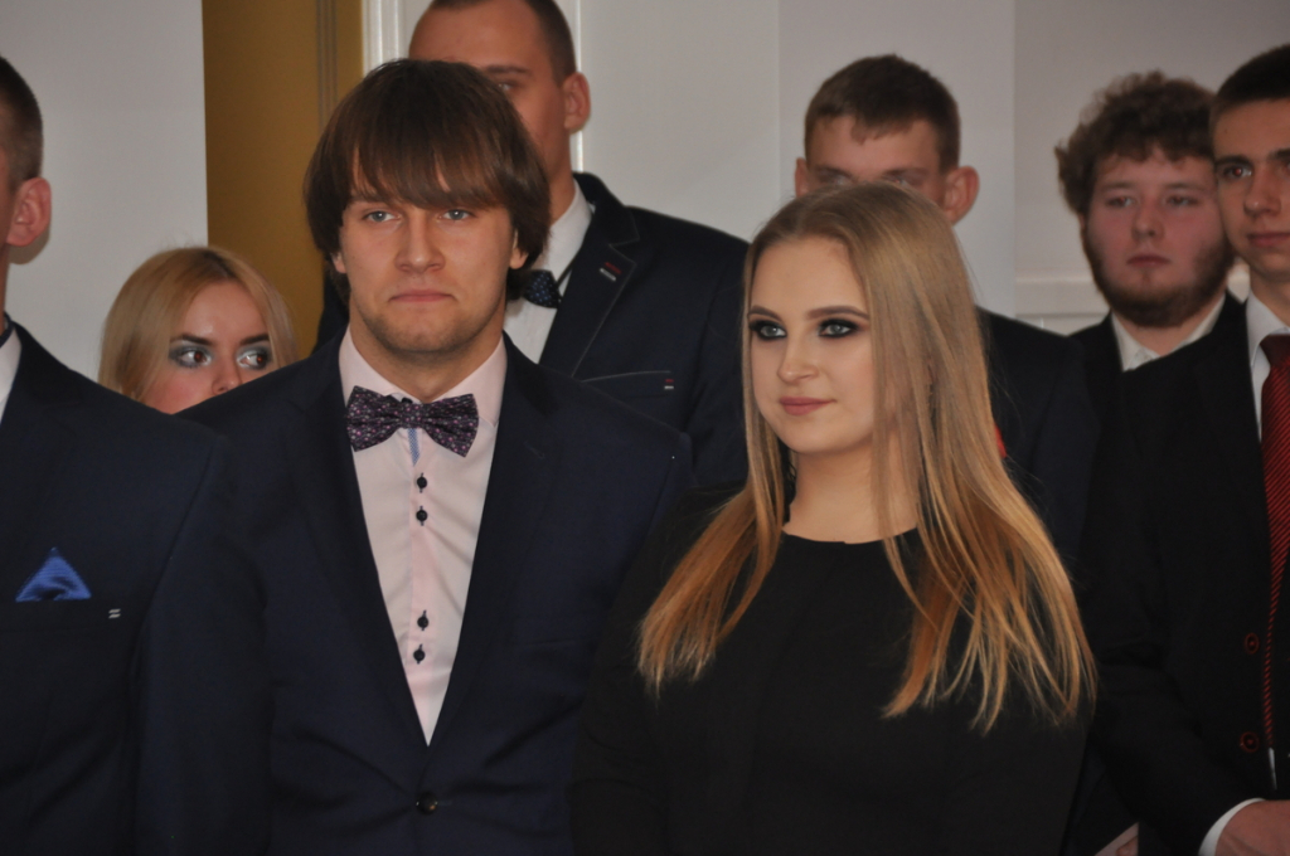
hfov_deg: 8.1
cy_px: 428
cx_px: 645
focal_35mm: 255
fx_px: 9126
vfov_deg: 5.4
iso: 800
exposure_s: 1/60
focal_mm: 170
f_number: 6
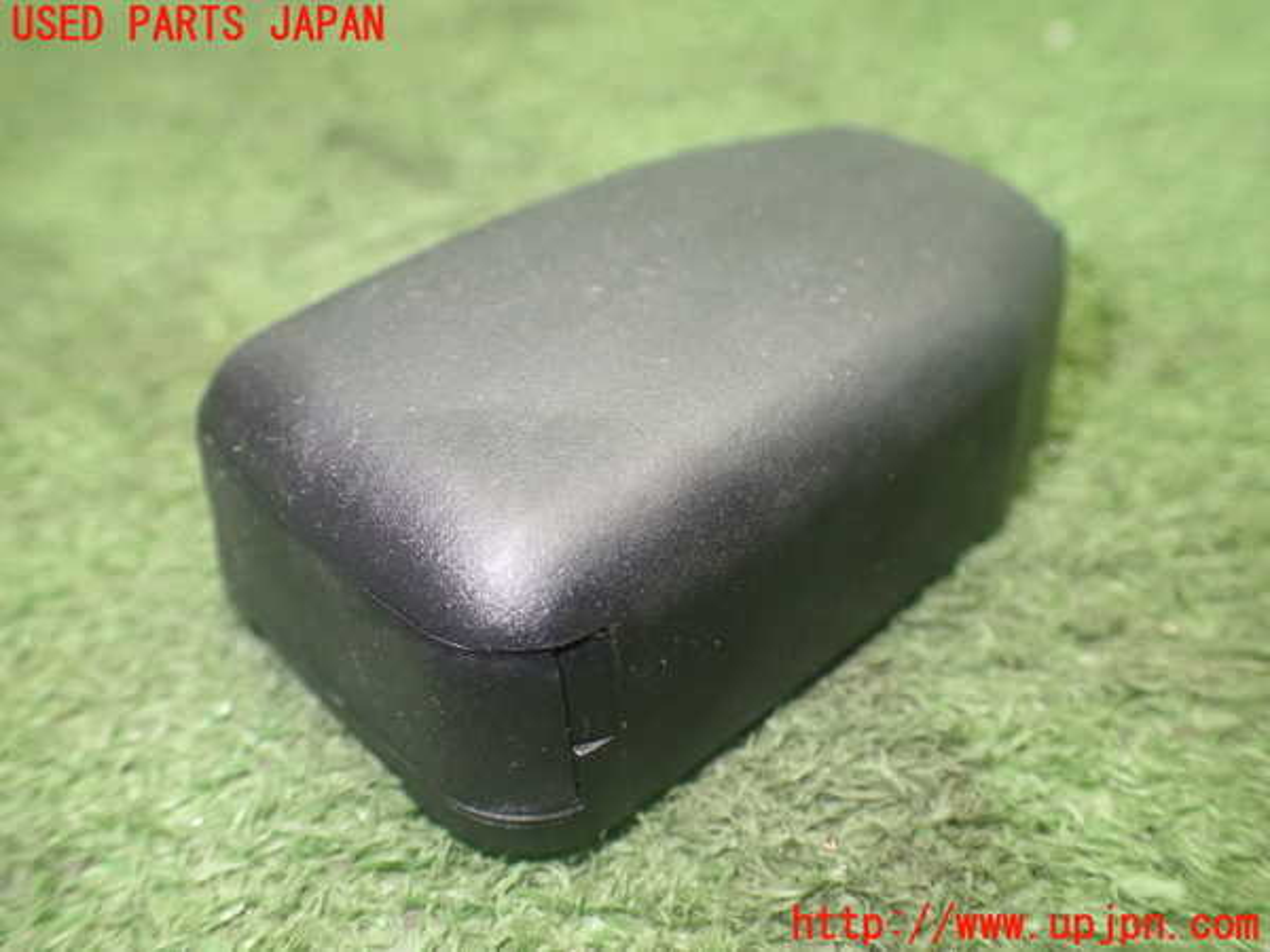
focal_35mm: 32
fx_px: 1174
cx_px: 635
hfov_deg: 56.8
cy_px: 476
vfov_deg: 44.2
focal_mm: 5.79
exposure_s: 1/30
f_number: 2.4
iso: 250
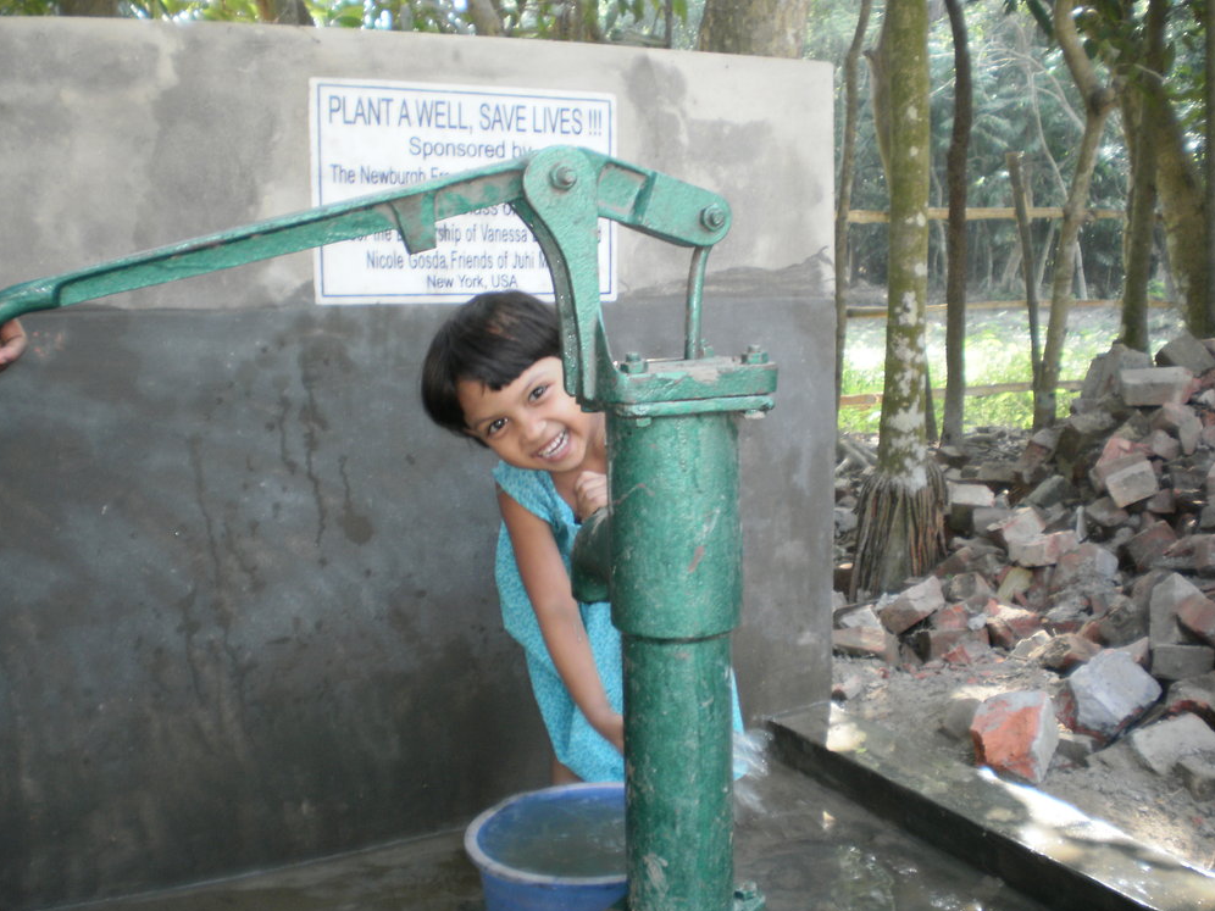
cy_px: 459
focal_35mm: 37
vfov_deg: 38.7
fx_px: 1299
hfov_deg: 50.1
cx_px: 597
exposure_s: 1/30
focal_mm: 6.3
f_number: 3.1
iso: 125
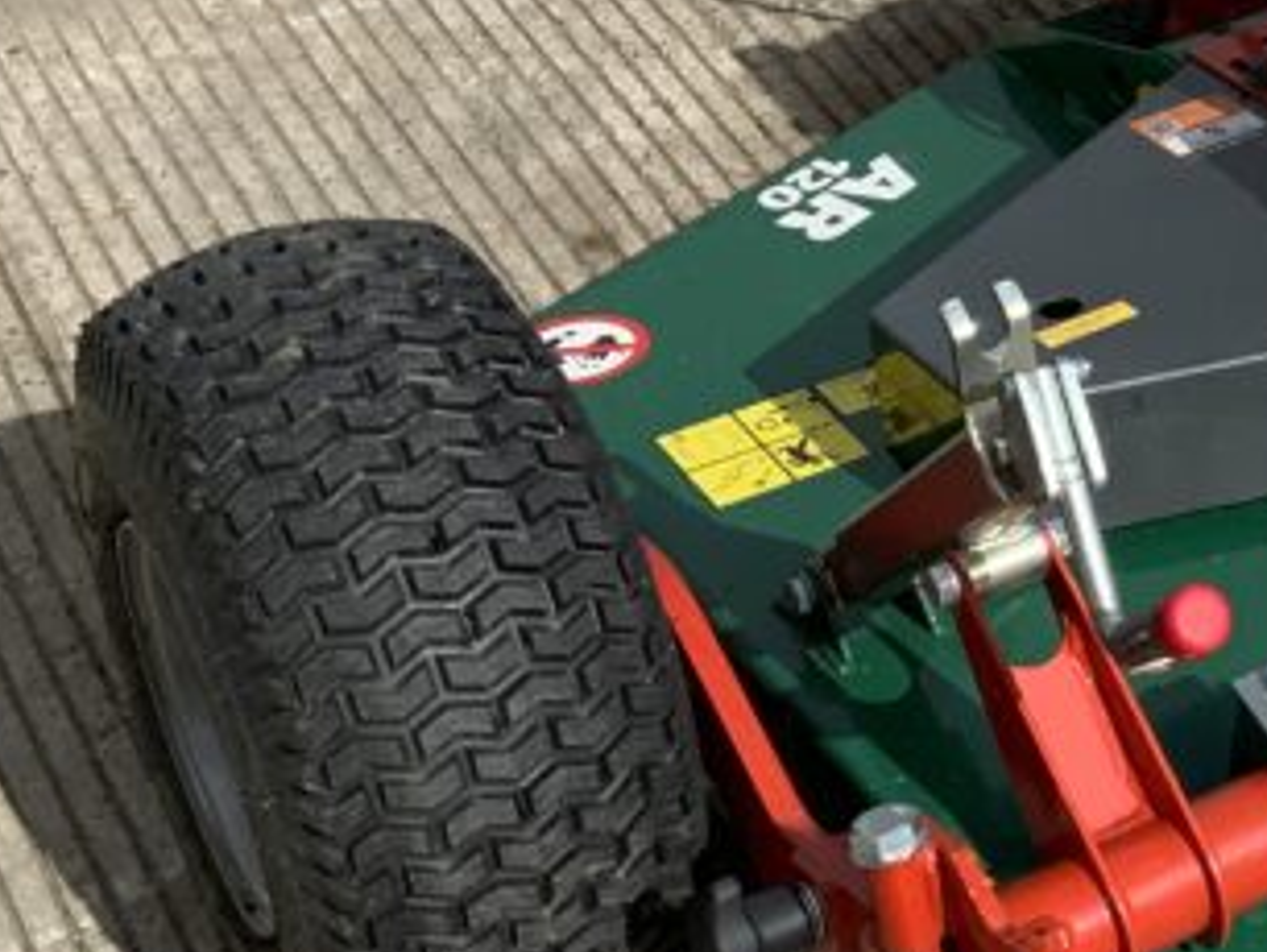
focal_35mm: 97
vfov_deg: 15.1
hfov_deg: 18.9
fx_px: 3553
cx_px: 1594
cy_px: 87
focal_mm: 3
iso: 16
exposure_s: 1/2667
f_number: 1.8
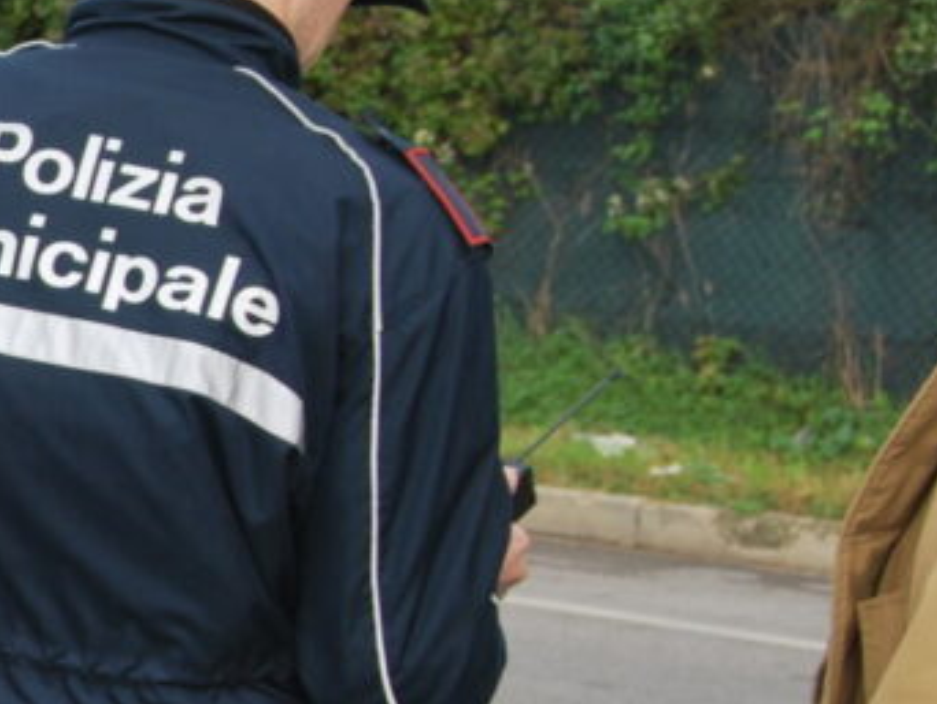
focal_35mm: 162
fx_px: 4388
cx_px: -800
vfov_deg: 9.2
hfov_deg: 11.3
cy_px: 390
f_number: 6.3
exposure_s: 1/160
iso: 100
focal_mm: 30
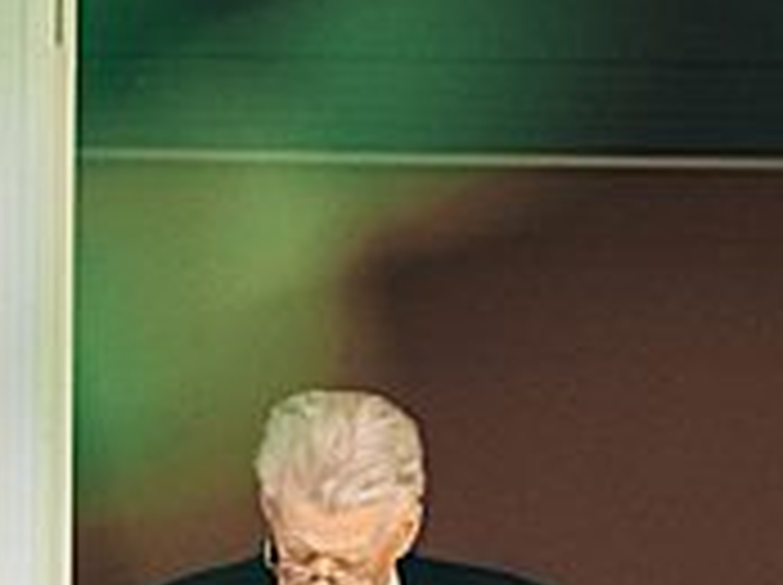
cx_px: 1611
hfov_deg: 1.9
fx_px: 23515
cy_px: 1253
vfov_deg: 1.4
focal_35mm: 1041
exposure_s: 1/500
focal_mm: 200
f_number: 2.8
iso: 320
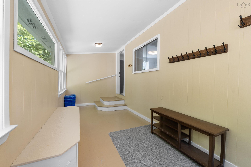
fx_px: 105
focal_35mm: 15
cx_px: 126
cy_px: 84
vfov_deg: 77.3
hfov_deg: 100.4
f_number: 11
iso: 400
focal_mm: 10
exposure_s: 1/5
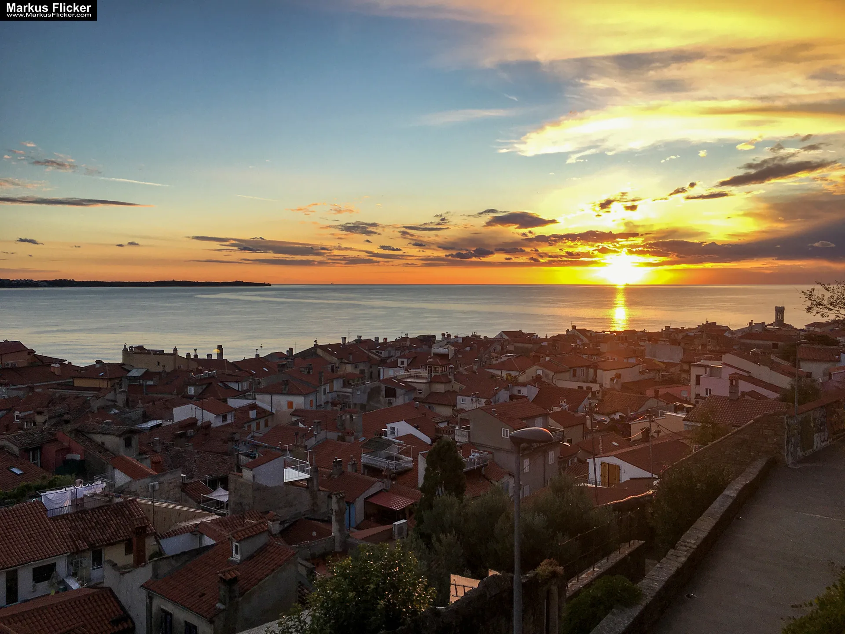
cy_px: 317
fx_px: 708
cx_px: 422
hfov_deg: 61.7
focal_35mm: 29
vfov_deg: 48.2
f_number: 2.2
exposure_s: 1/350
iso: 25
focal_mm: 4.15
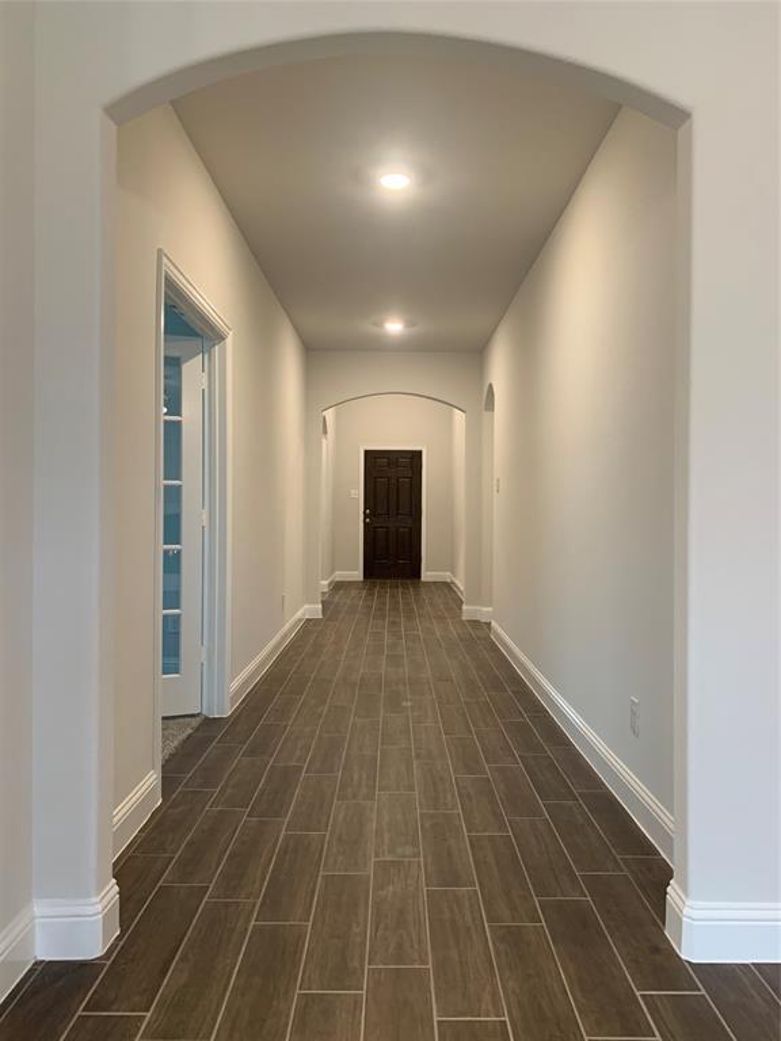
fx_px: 782
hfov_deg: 53.1
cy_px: 520
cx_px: 390
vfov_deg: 67.3
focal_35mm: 26
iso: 160
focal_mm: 4.25
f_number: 1.8
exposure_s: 1/60
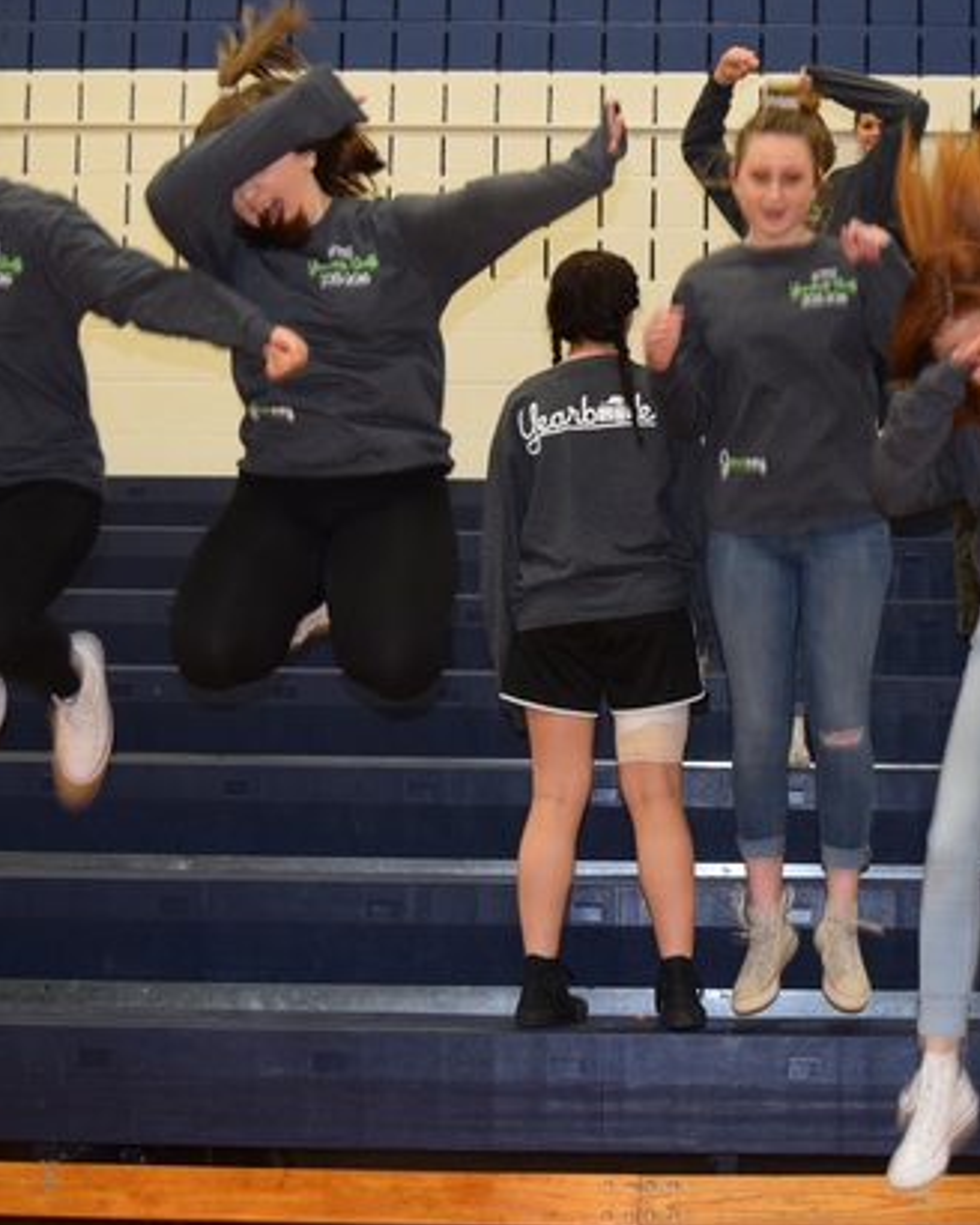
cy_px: 583
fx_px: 2241
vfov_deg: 30.6
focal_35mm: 62
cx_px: 738
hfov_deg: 24.4
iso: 800
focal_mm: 25
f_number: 4.5
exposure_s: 1/80
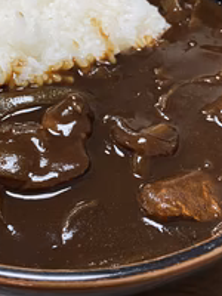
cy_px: 121
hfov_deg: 27.8
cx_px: 70
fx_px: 445
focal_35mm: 52
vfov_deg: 36.7
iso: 200
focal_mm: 4.25
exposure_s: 1/60
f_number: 1.8
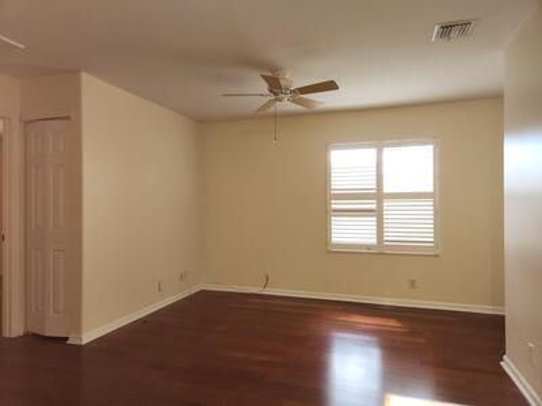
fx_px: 360
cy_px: 203
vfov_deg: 58.9
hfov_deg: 73.9
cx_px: 271
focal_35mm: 23
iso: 125
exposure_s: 1/60
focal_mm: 5.4
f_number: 1.8
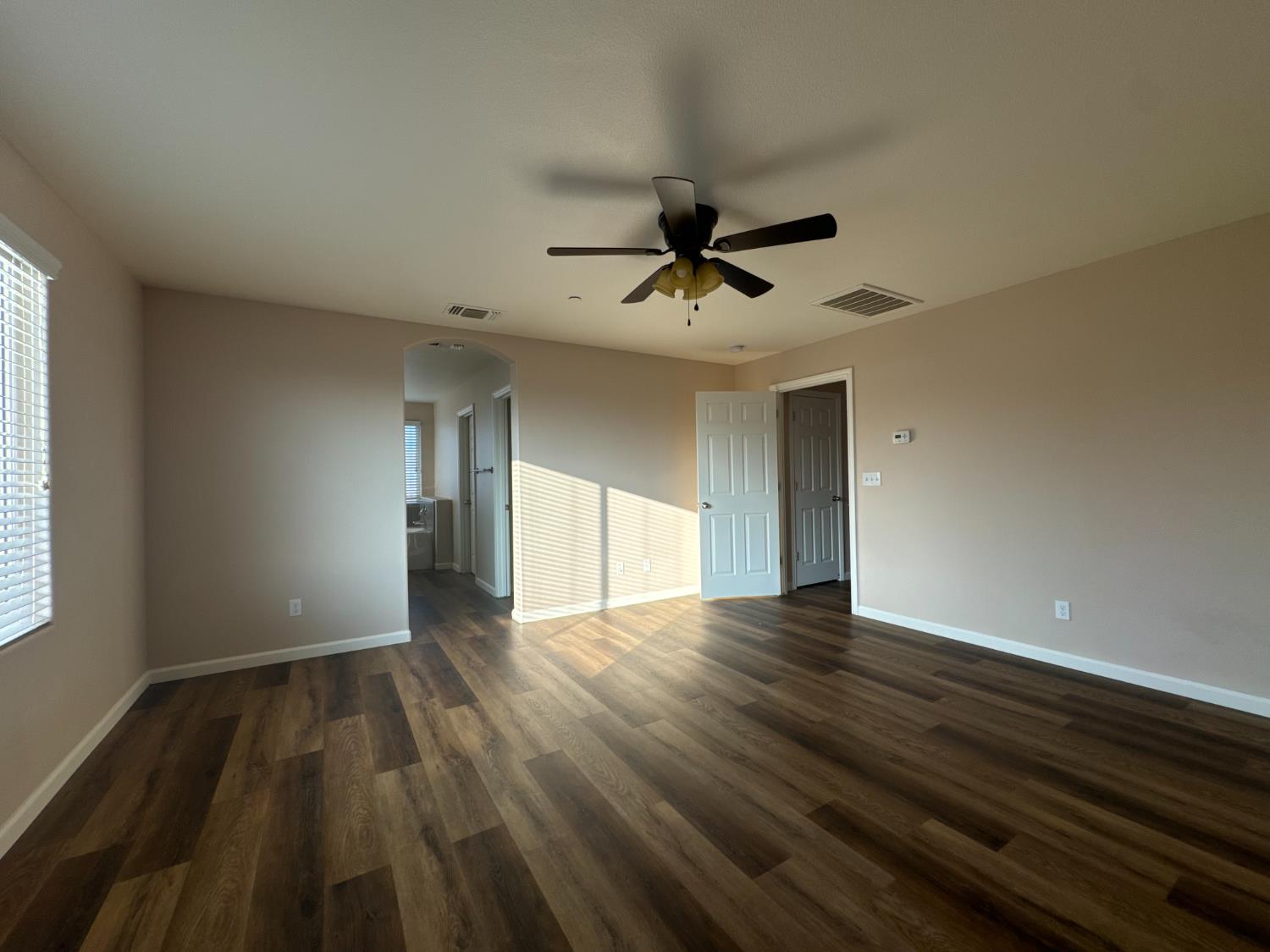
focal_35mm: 14
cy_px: 476
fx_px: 514
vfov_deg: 85.7
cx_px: 635
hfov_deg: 102.1
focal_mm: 2.22
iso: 40
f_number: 2.2
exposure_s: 1/131
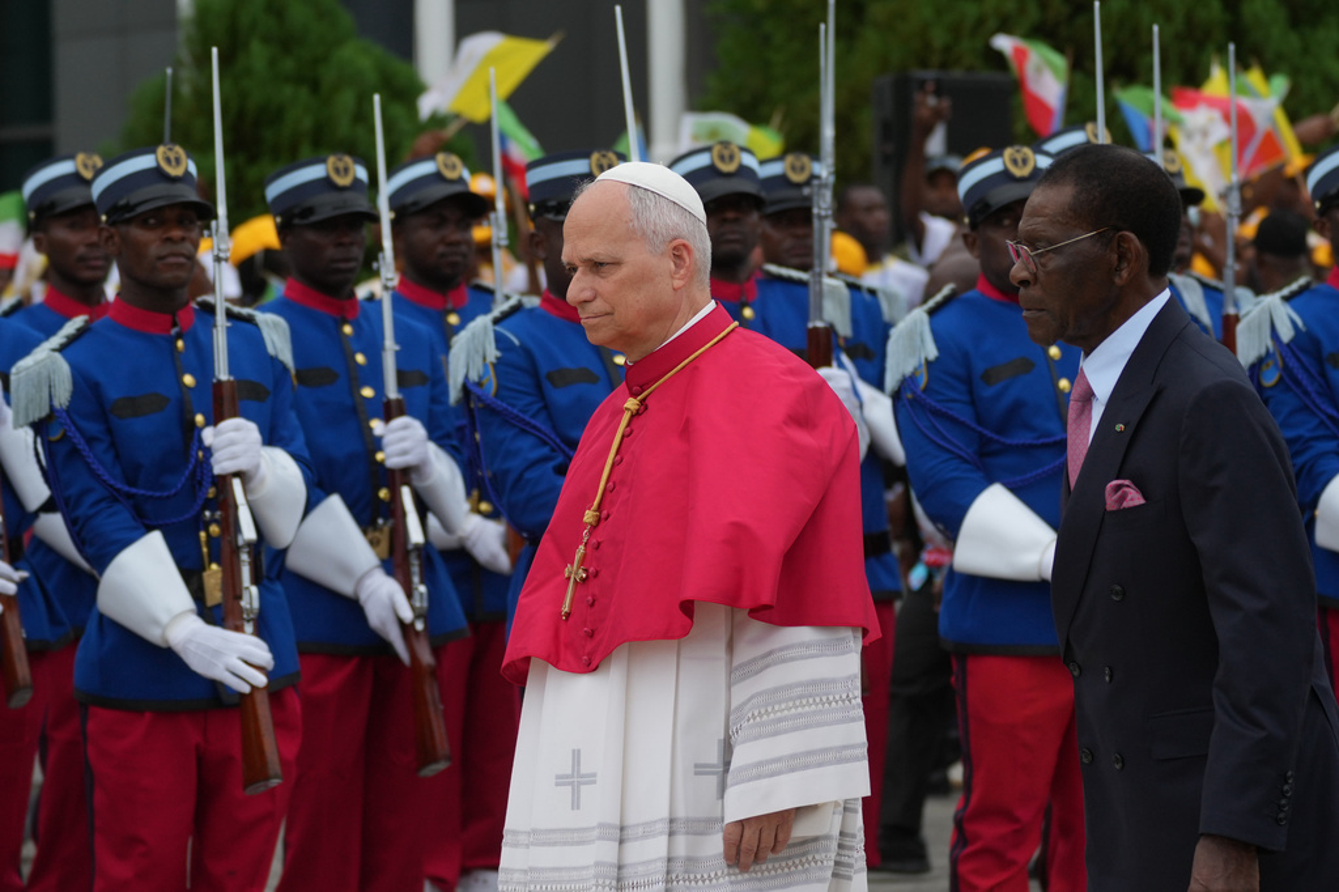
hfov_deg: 9.6
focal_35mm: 214
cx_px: 670
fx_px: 7957
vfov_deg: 6.4
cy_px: 446
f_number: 5
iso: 400
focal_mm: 143
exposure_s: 1/2000
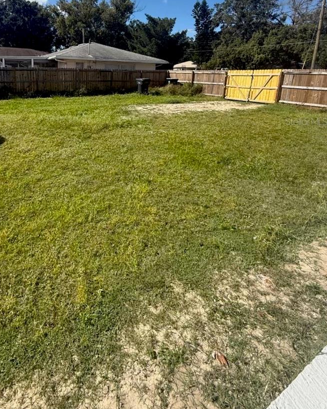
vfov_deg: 76.5
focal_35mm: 20
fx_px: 242
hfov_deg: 66.0
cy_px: 121
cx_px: 105
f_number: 2.2
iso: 50
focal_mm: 2.22
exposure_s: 1/1431
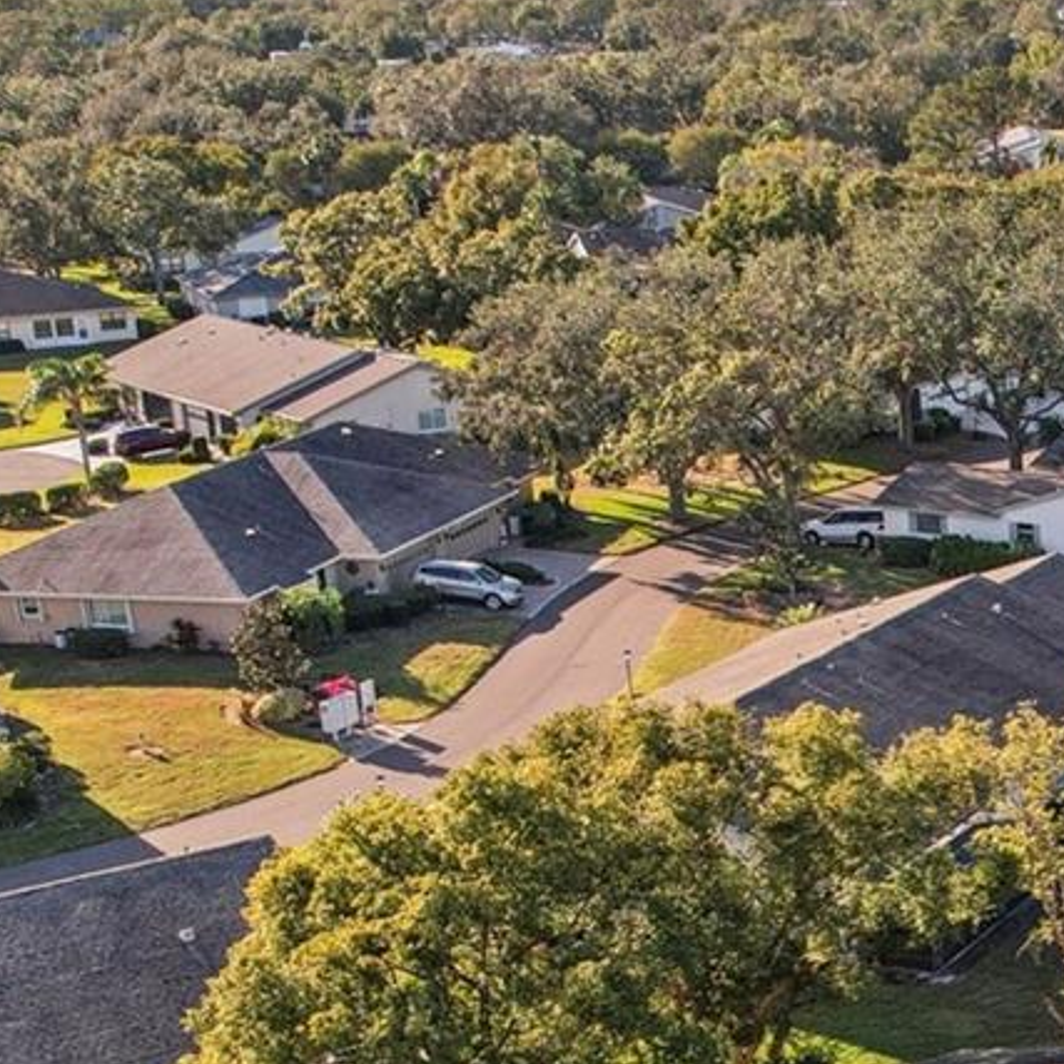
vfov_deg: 24.0
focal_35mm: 70
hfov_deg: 22.6
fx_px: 2434
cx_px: 1296
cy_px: 939
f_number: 2.8
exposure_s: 1/250
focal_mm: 8.4
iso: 100
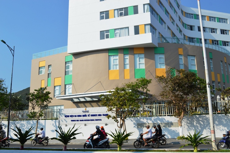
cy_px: 76
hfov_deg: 53.2
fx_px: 230
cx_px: 115
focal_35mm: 36
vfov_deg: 36.8
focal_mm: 24
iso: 100
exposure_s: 1/320
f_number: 9
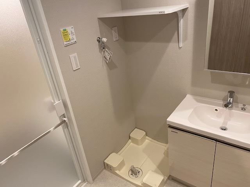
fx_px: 188
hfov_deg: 67.3
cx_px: 125
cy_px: 94
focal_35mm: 26
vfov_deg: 53.1
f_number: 1.8
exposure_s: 1/50
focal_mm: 4.25
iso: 64
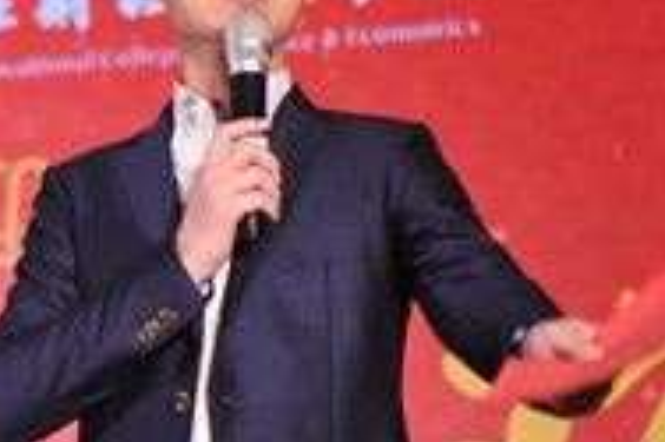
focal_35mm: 205
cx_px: 0
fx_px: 3783
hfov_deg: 10.0
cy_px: -35
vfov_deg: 6.7
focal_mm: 70
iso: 1000
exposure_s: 1/250
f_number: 3.5
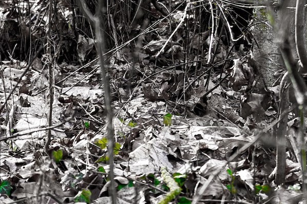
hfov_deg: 8.5
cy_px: -75
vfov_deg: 5.7
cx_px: 285
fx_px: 2054
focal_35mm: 241
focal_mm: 48
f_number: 4
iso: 125
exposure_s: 1/200
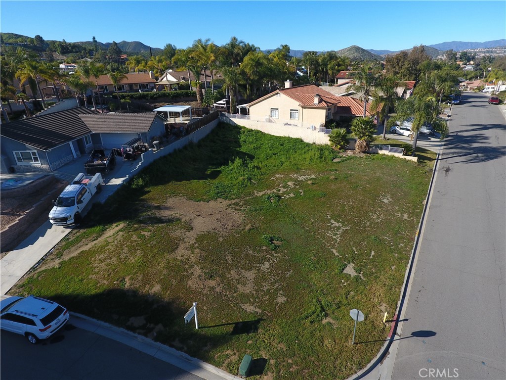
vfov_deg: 66.0
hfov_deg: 81.7
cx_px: 253
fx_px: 292
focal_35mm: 20
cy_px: 190
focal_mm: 3.61
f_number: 2.8
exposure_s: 1/705
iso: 100
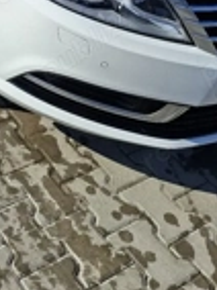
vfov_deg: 25.2
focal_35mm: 65
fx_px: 545
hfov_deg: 21.5
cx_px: -12
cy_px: -102
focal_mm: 5.54
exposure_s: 1/5000
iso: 50
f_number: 1.8
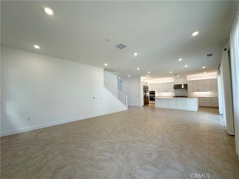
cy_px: 90
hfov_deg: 102.1
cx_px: 120
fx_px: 97
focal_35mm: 14
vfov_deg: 85.7
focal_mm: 2.22
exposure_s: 1/120
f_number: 2.2
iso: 50
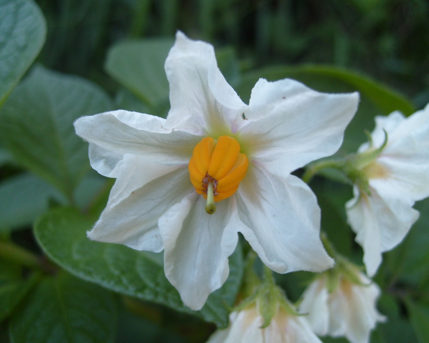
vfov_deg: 40.1
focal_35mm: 37
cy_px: 173
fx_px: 470
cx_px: 210
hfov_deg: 49.1
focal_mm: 5.8
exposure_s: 1/125
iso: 80
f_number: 2.8
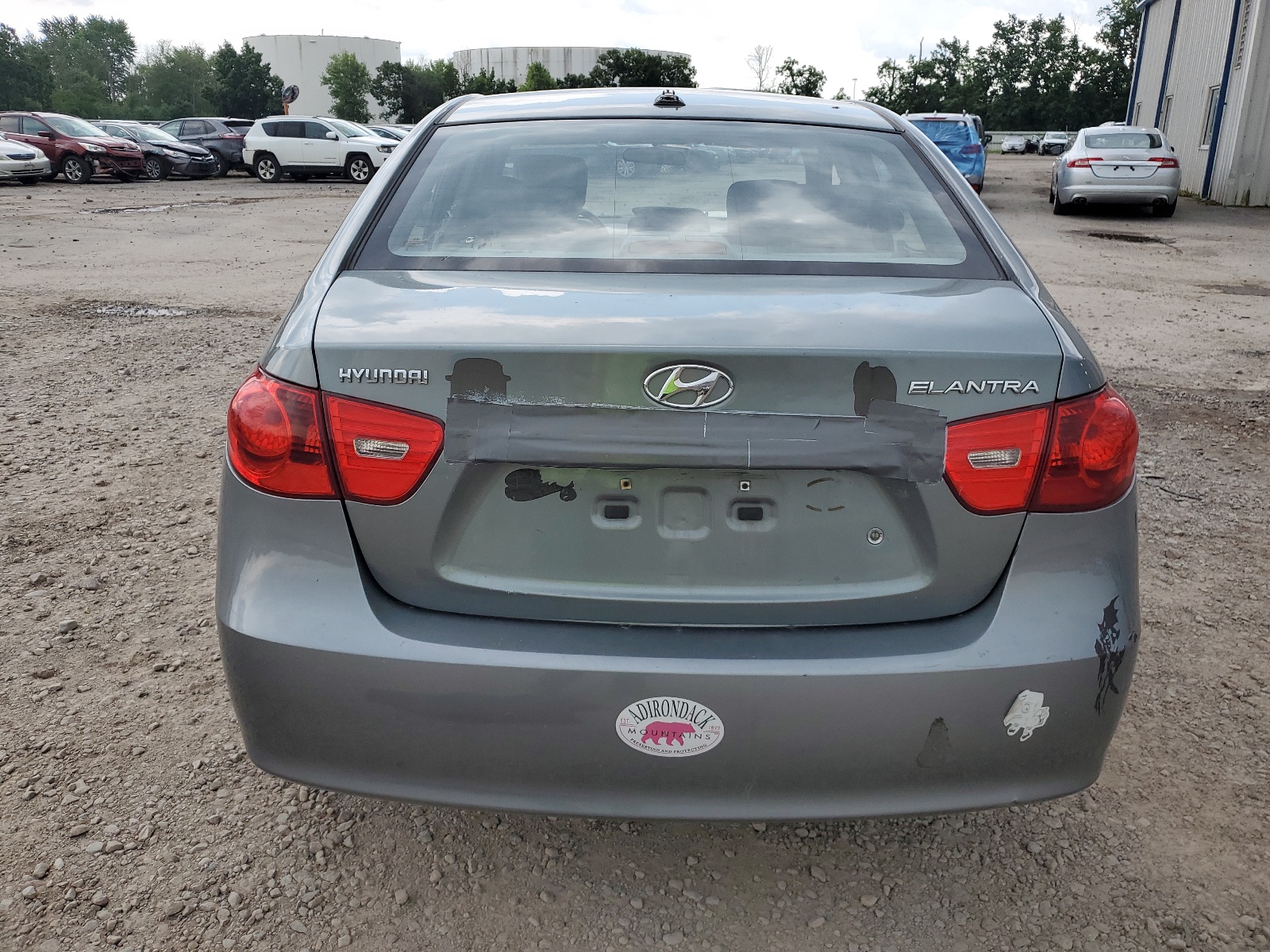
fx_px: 954
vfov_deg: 53.1
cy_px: 476
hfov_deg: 67.3
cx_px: 635
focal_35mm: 26
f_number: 1.5
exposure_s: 1/625
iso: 50
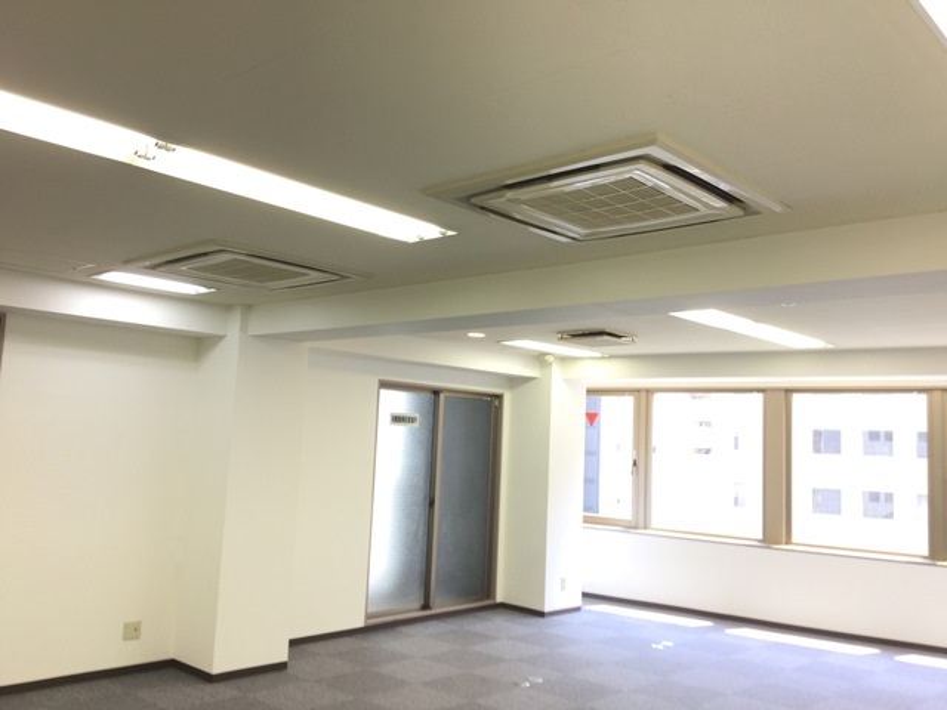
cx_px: 474
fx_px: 848
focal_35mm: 31
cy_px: 355
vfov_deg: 45.4
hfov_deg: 58.4
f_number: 2.4
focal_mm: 3.3
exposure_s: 1/30
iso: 25
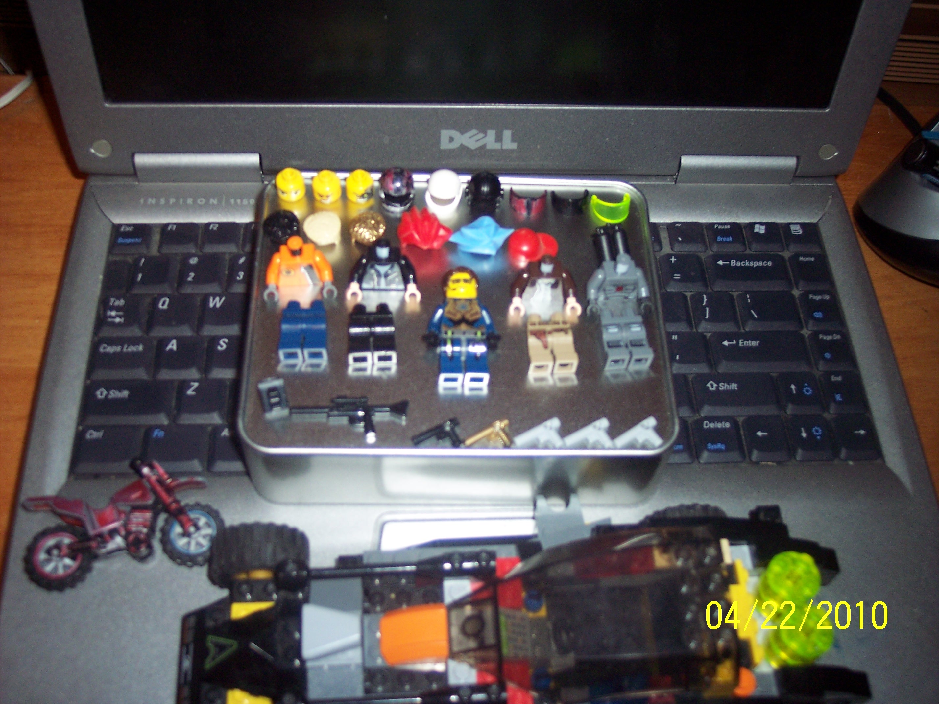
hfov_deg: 47.9
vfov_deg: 36.8
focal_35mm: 39
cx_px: 470
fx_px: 1058
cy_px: 352
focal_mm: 8
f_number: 2.8
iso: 140
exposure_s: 1/60
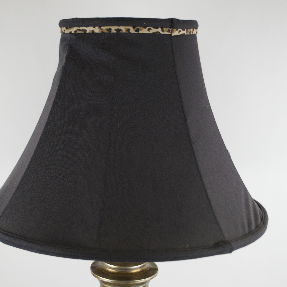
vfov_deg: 29.6
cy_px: 143
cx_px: 126
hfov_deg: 29.5
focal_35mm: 58
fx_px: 544
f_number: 4.5
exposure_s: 1/50
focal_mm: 30
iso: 400
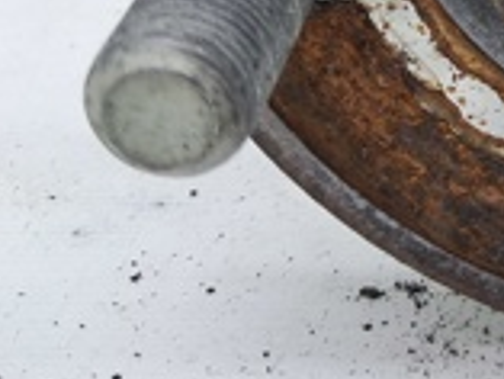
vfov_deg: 12.8
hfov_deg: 15.9
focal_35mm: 110
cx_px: 819
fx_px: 1603
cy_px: -185
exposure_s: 1/50
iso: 50
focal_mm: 4
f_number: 1.8
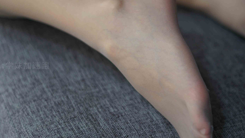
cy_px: 44
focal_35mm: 88
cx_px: 145
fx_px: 572
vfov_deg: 13.7
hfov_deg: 24.2
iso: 160
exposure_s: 1/60
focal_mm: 50
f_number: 1.8
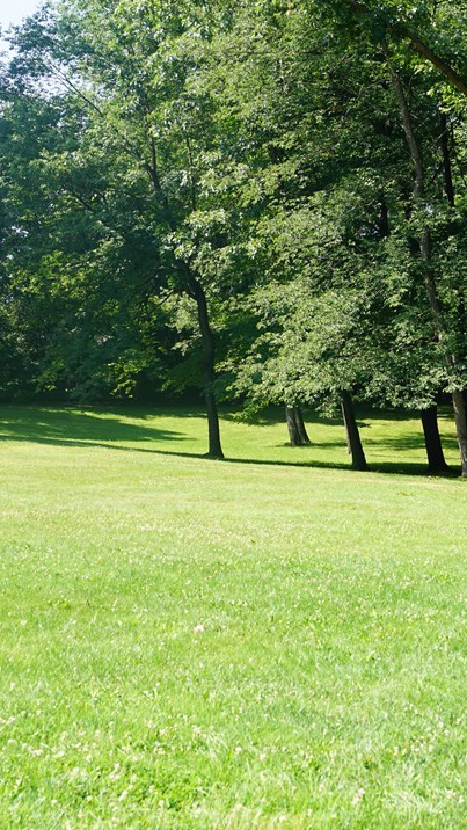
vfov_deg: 33.8
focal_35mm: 62
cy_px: 417
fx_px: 1364
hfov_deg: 19.4
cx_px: 315
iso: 100
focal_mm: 26
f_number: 7.1
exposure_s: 1/100
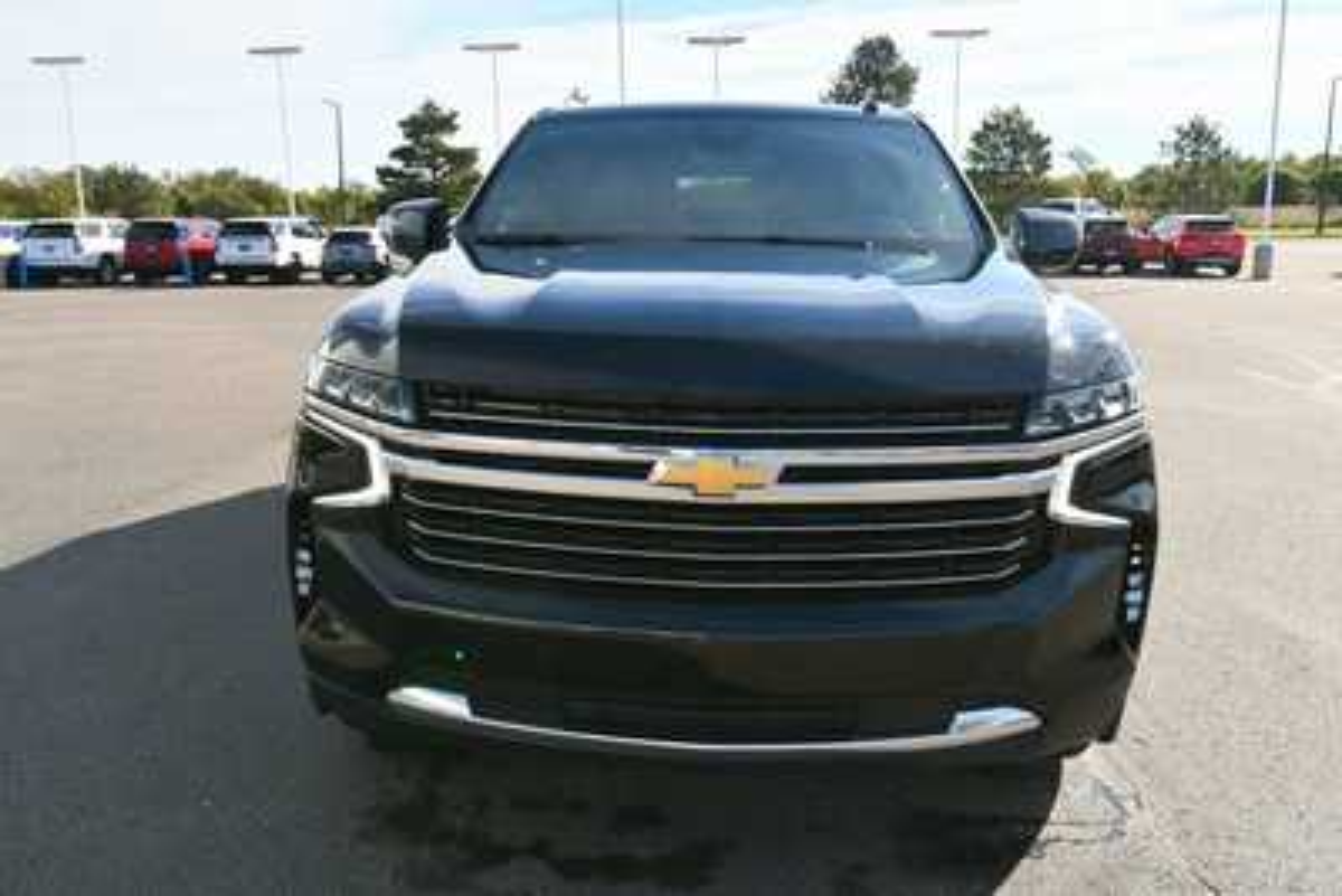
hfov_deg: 61.9
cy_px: 448
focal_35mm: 30
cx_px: 671
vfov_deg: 43.6
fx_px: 1119
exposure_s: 1/250
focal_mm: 20
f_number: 8
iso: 140
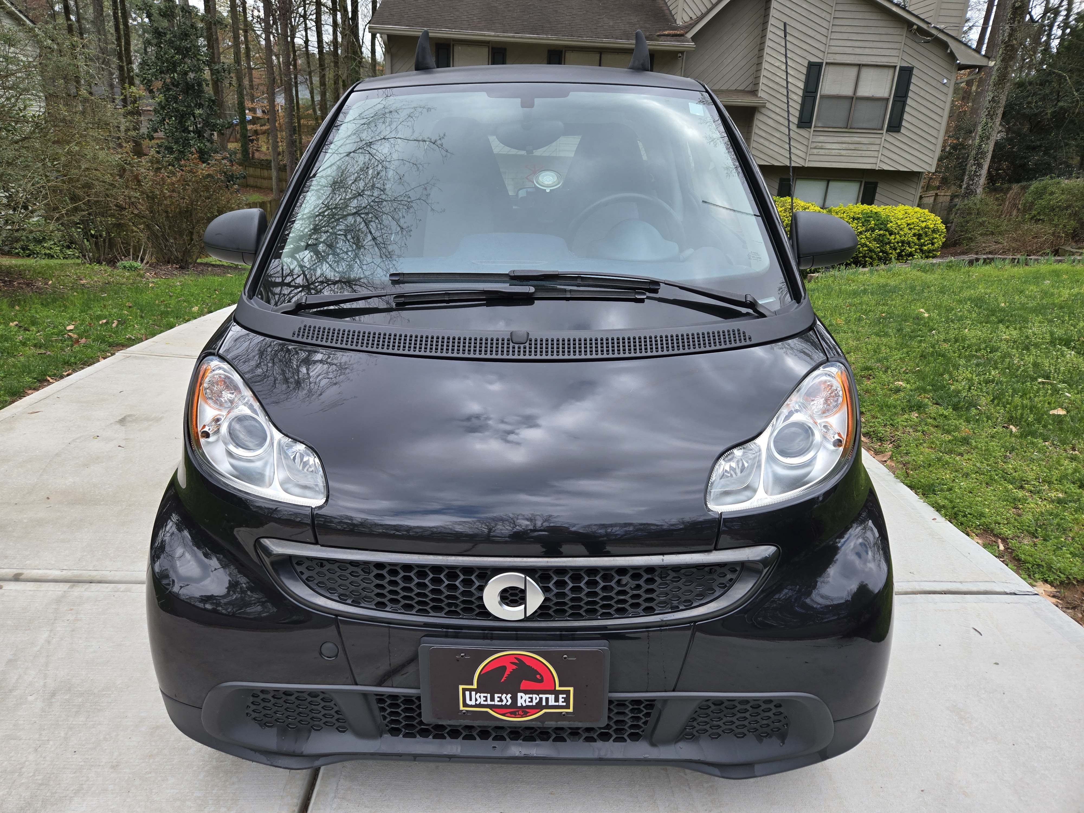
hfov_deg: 73.9
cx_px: 542
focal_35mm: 23
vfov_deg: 58.9
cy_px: 406
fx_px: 720
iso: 80
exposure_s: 1/1321
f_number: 1.8
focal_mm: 5.4
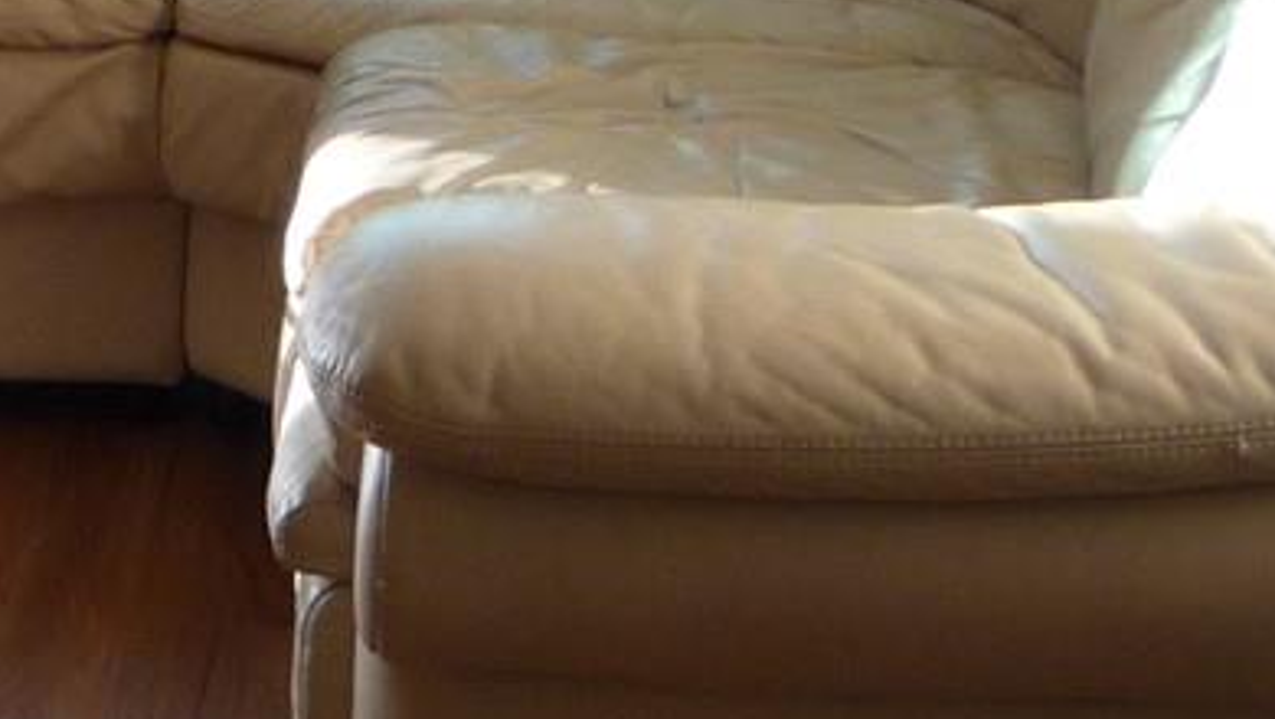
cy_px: 683
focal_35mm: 134
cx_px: -265
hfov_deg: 15.4
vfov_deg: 9.0
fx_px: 4533
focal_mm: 5.2
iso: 125
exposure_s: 1/30
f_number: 3.3
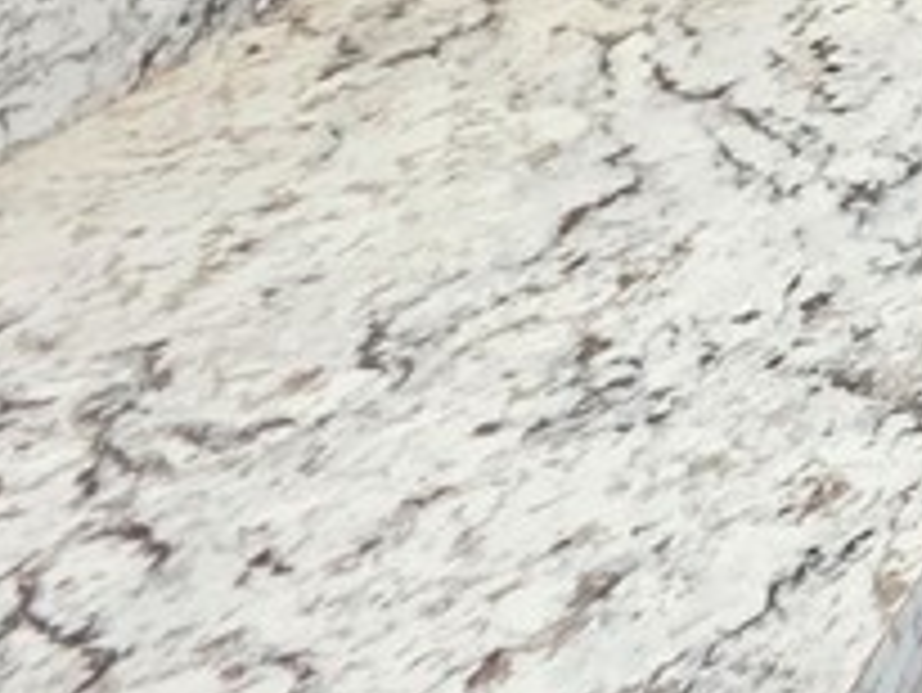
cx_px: 2213
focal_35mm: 65
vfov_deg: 16.0
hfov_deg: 15.3
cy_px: -796
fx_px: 1732
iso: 160
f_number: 1.9
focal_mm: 2.2
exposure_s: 1/60.2
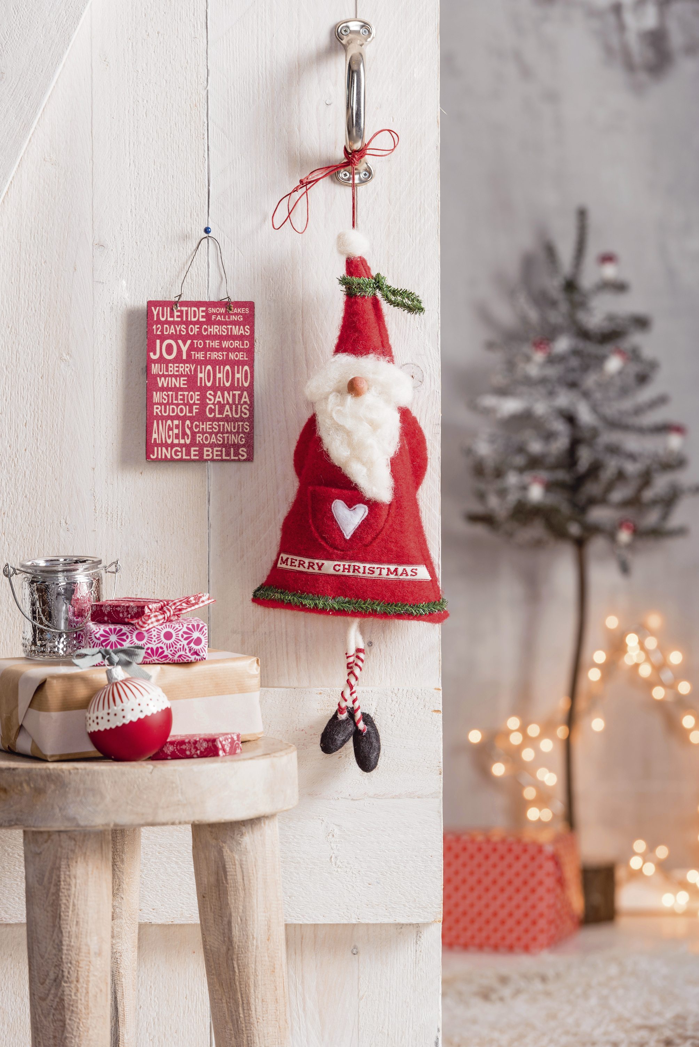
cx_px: 350
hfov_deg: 8.3
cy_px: 524
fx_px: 4801
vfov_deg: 12.4
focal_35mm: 165
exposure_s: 1/4
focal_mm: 165
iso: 100
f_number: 6.3
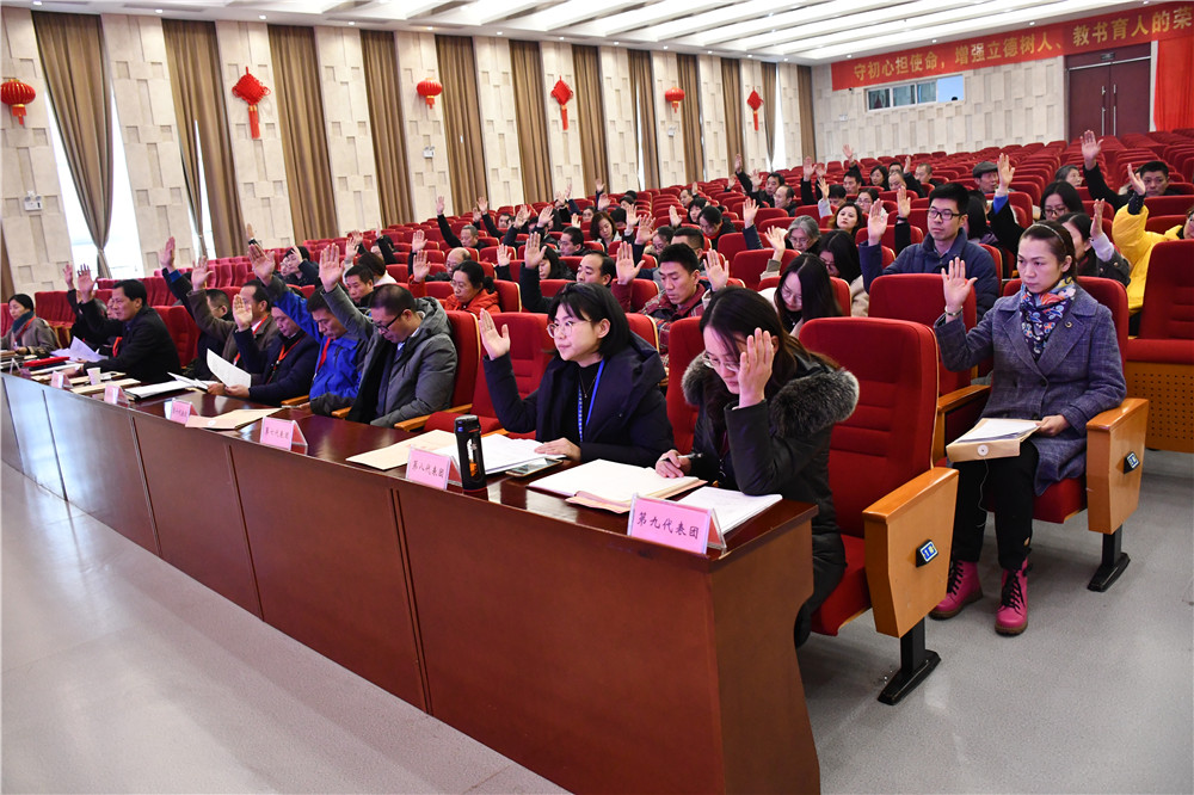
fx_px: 895
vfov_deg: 47.9
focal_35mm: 27
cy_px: 398
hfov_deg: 67.4
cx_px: 597
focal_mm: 18
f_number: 3.5
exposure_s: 1/125
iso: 2500
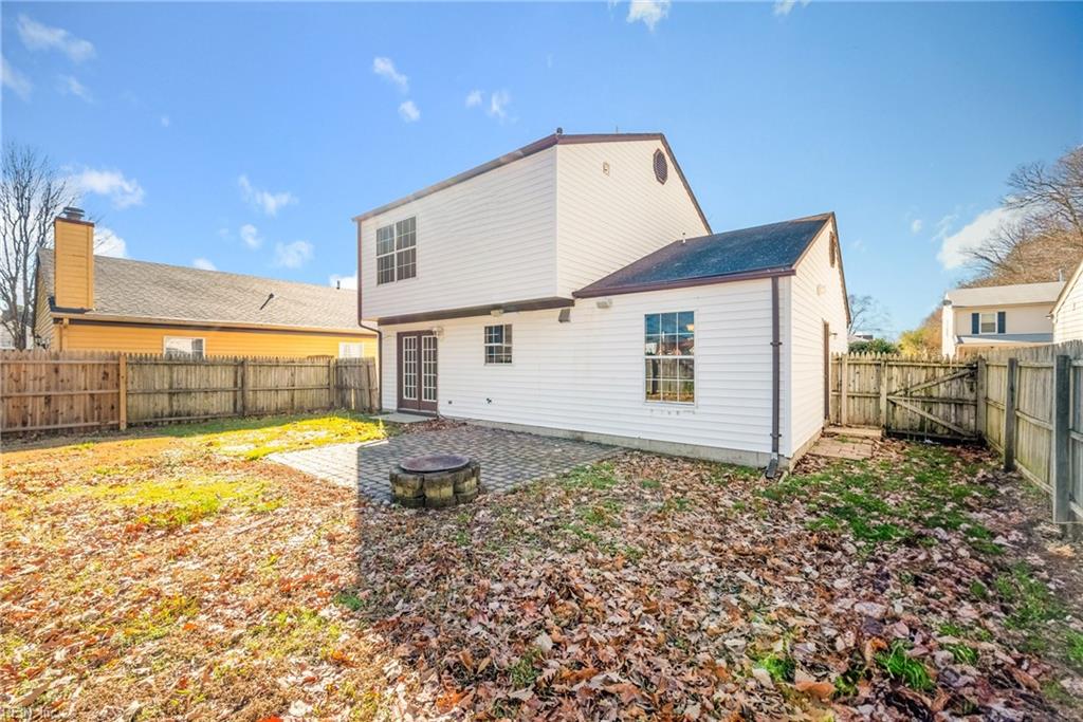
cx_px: 542
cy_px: 361
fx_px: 421
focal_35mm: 14
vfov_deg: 81.2
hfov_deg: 104.2
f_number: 8
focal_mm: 14
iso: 800
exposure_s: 1/8000
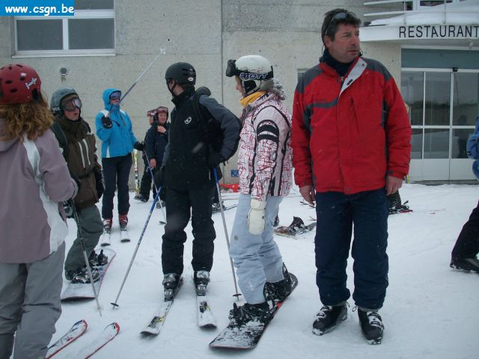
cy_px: 180
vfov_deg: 38.7
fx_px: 512
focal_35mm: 37
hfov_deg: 50.1
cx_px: 240
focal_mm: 6.2
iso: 80
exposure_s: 1/367
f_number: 5.6
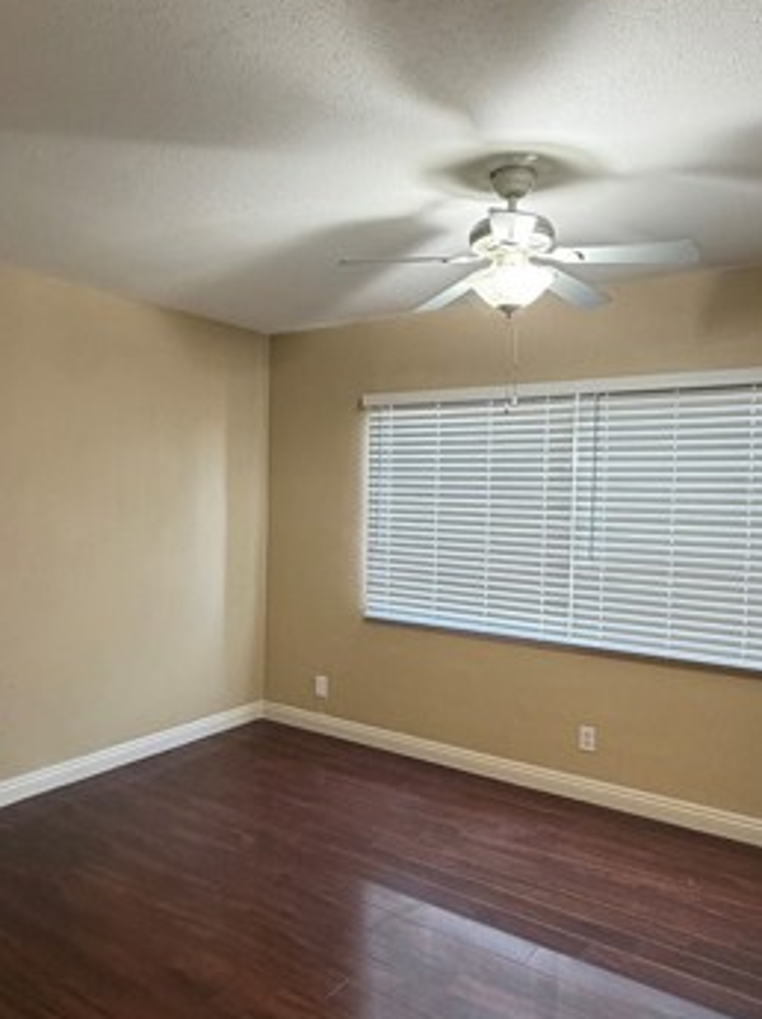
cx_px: 349
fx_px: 765
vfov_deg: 67.3
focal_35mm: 26
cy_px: 523
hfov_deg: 52.9
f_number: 2.2
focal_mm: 2.22
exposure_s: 1/60
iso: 400
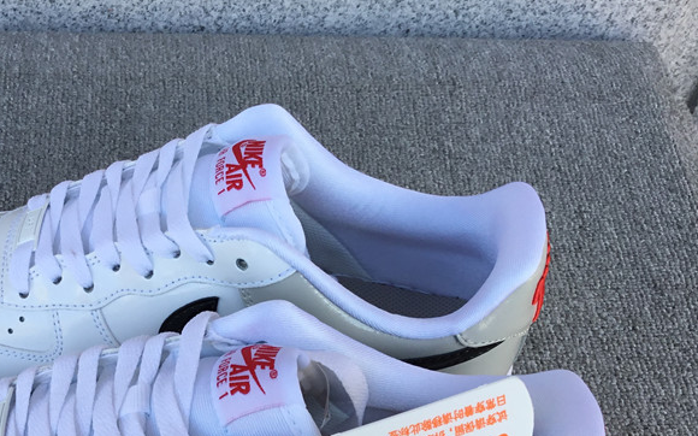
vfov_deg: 24.7
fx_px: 970
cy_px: 376
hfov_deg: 38.8
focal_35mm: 51
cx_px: 201
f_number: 2.4
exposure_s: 1/227
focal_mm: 3.3
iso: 25
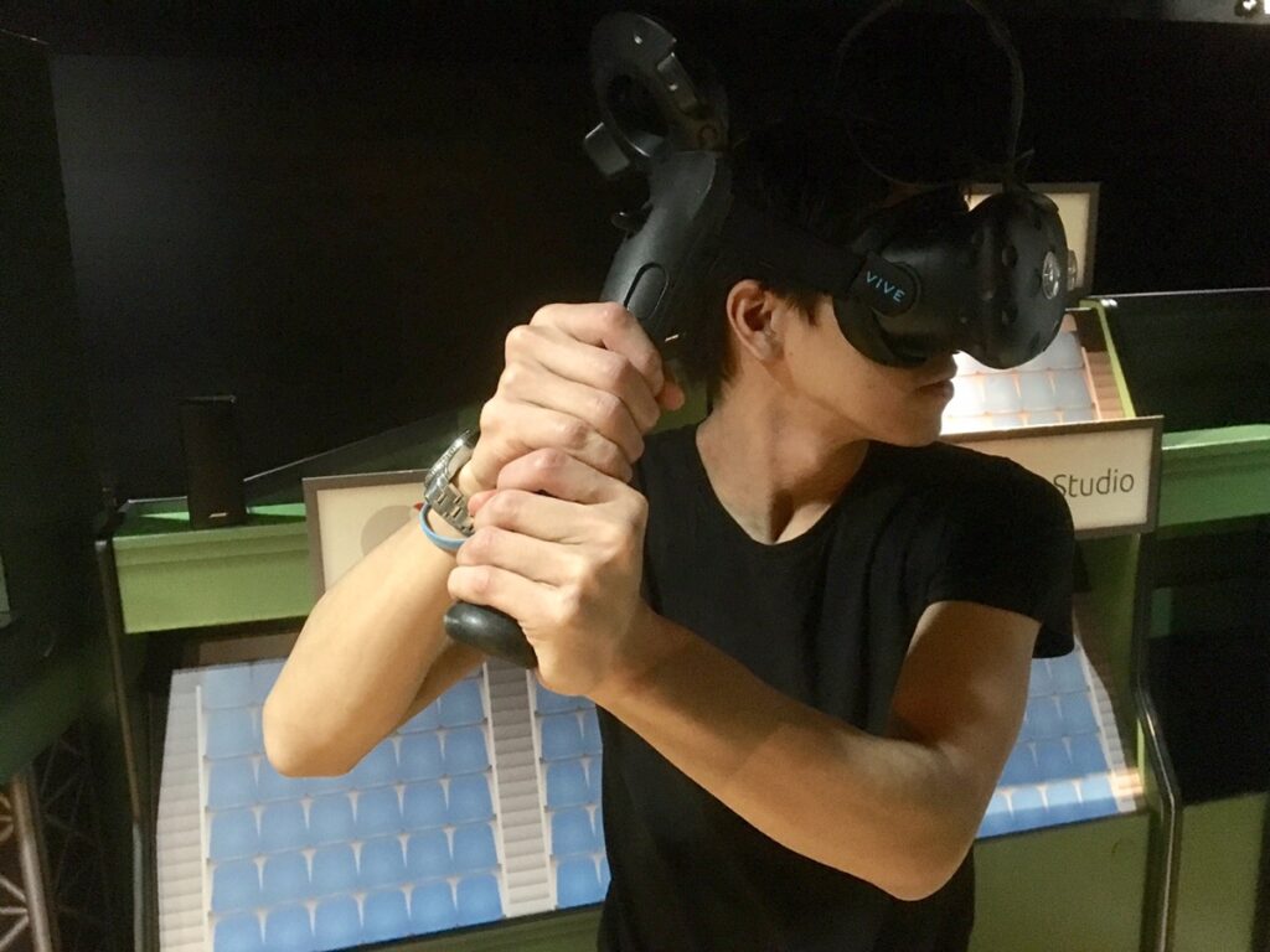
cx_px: 635
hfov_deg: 61.7
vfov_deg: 48.2
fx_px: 1064
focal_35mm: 29
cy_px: 476
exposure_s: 1/15
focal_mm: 4.15
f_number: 2.2
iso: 320
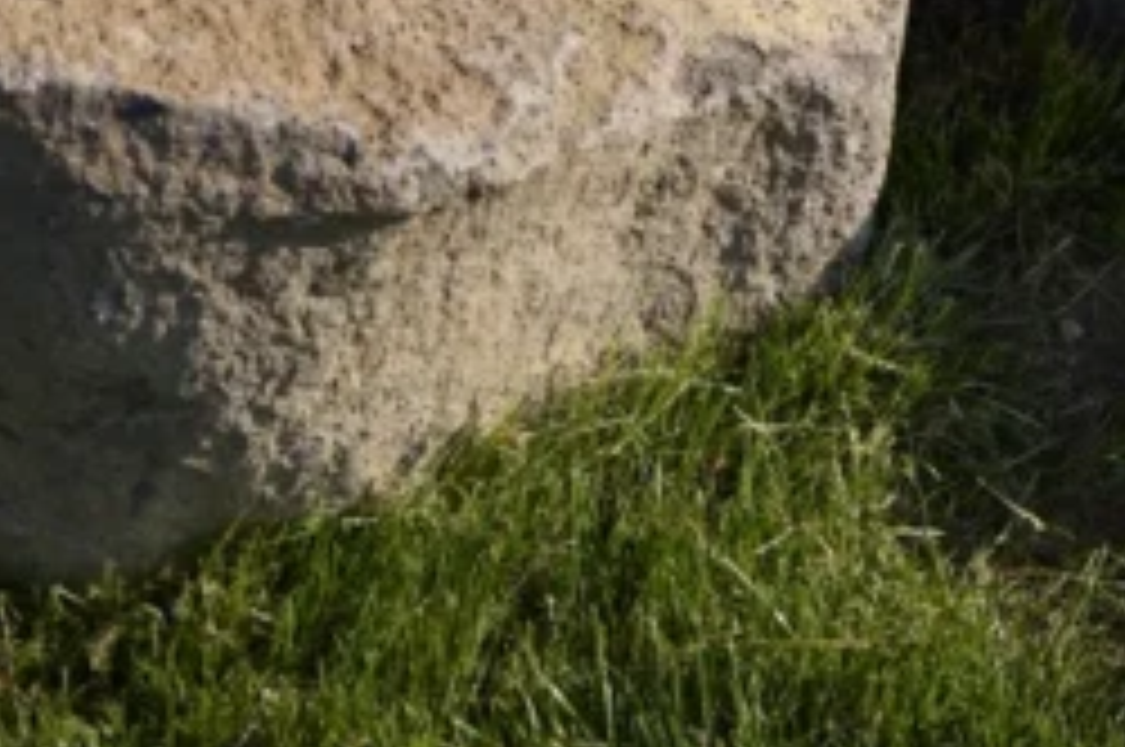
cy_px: -648
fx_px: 4993
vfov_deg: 8.2
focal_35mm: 160
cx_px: 1598
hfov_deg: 12.3
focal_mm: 39
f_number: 4
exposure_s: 1/500
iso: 100
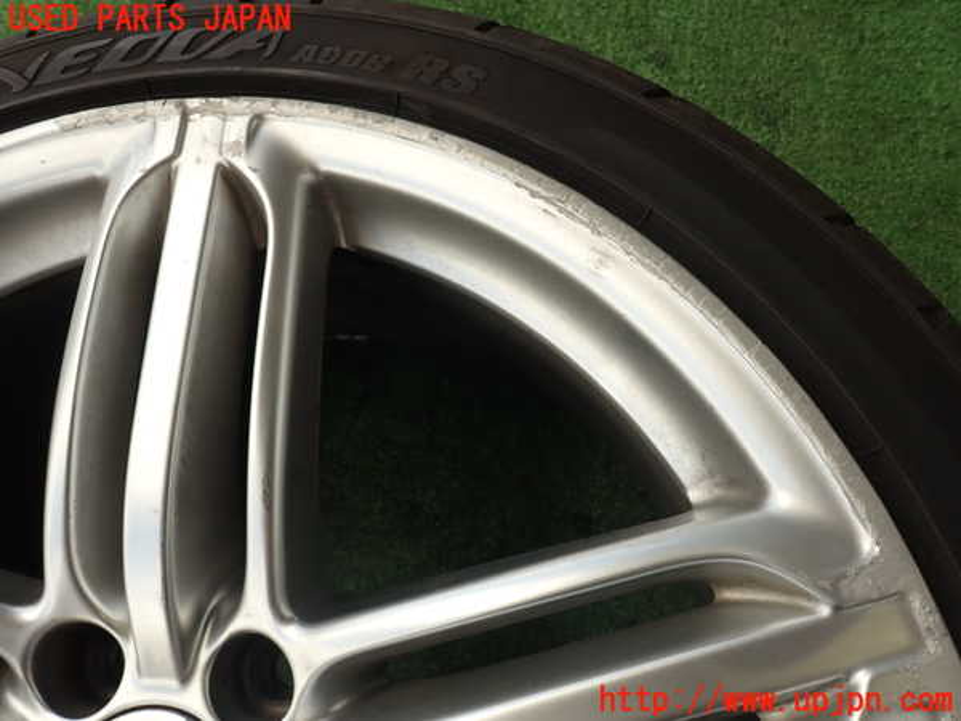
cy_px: 360
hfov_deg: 69.4
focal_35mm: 25
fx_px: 694
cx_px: 480
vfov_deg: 54.9
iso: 100
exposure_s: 1/500
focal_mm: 4.5
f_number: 2.8
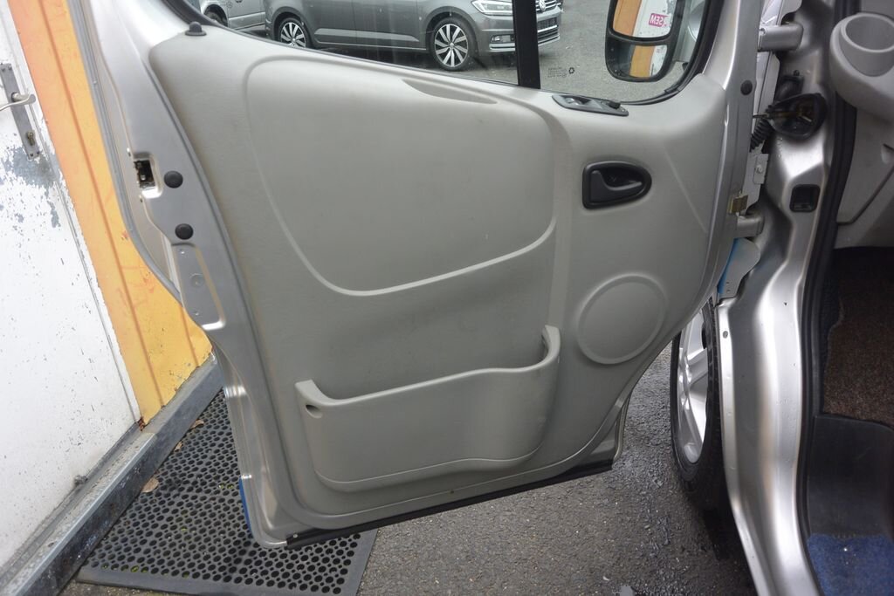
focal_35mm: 27
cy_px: 298
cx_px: 447
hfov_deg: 67.4
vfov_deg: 47.9
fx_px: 671
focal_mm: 10
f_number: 3.5
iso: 200
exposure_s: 1/200
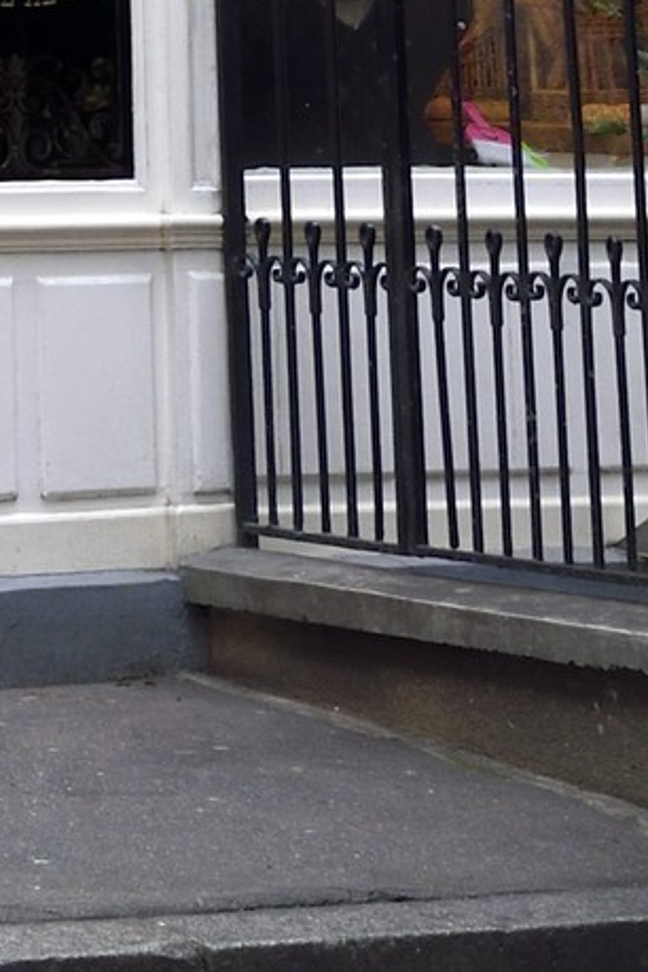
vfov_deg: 8.8
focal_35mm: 209
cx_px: -468
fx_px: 5643
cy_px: -1438
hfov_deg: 6.4
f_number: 8
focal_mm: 40
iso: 800
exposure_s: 1/50
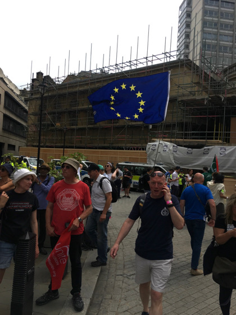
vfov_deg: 61.7
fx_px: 264
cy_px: 158
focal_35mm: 29
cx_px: 118
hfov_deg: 48.2
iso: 25
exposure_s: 1/1261
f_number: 2.2
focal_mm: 4.15
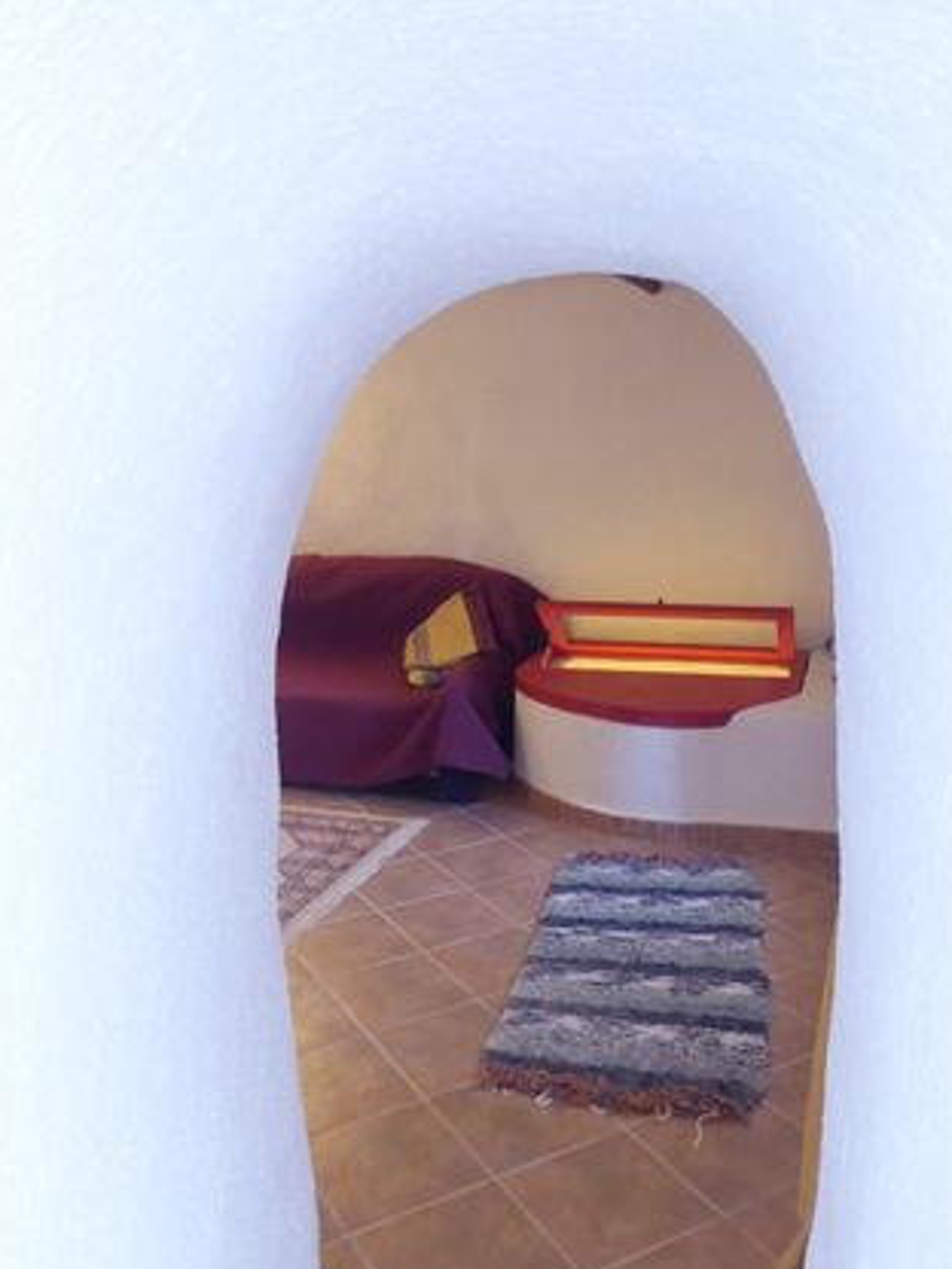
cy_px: 732
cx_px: 478
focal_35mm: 32
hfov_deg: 44.2
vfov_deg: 56.6
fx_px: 1173
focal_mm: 4.3
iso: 800
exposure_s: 1/10
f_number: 3.3
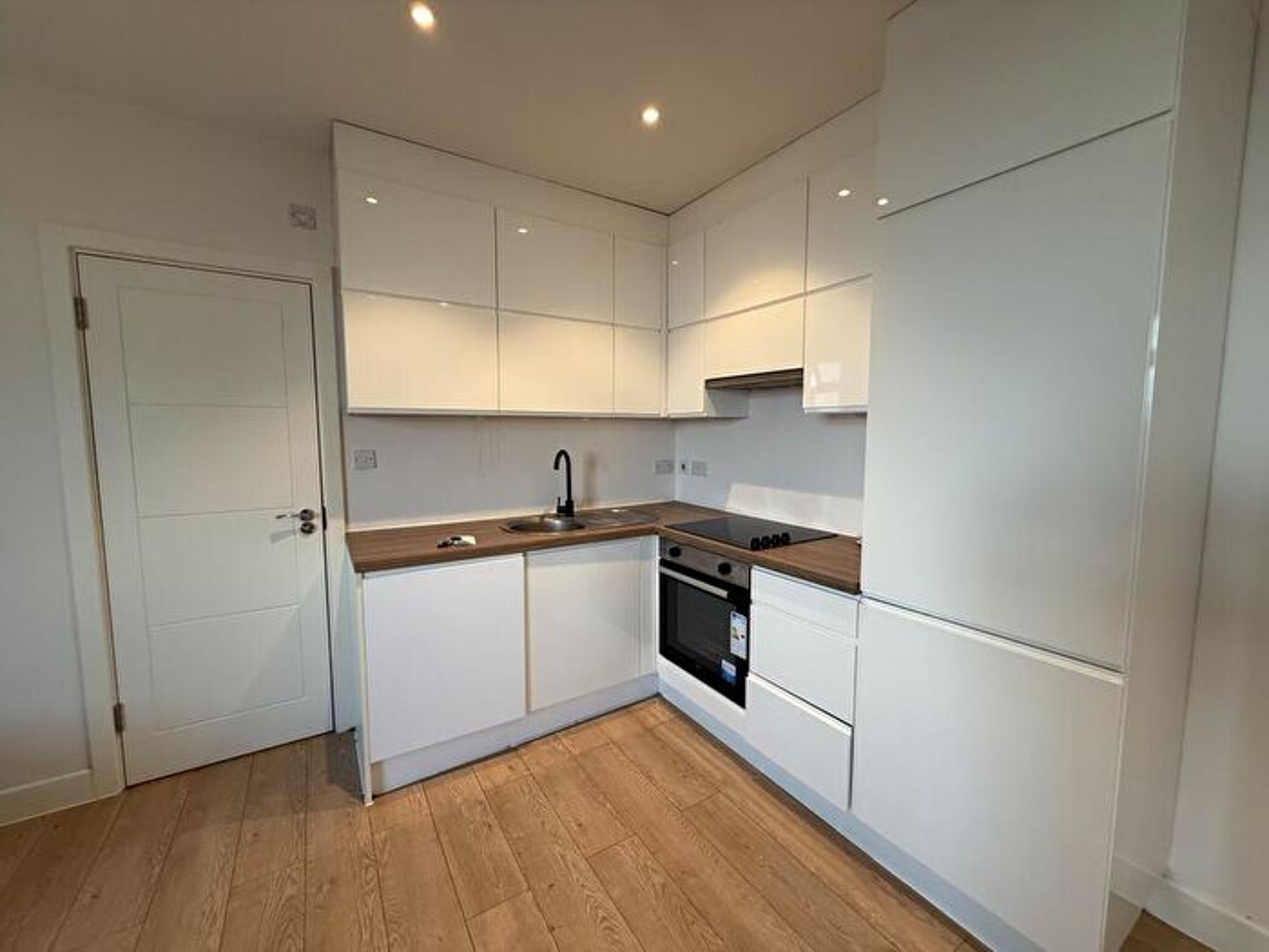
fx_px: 513
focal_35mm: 14
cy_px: 476
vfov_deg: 85.7
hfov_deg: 102.1
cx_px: 634
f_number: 2.2
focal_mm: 2.22
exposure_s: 1/100
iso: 160
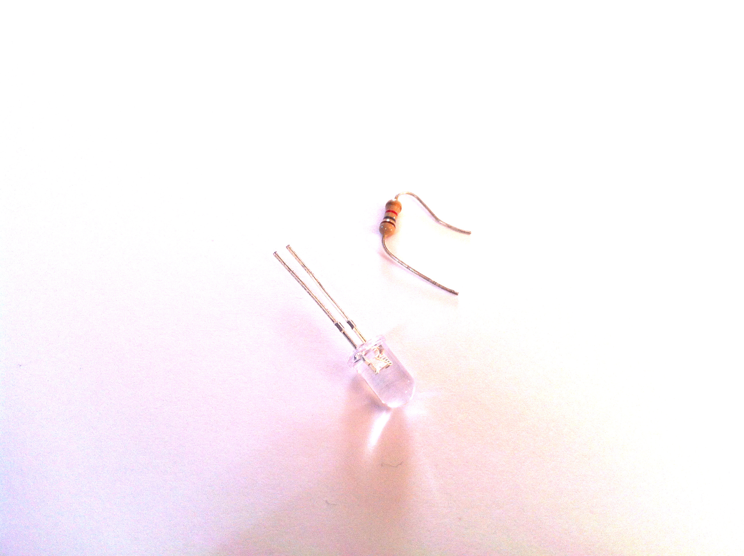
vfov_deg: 40.6
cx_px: 372
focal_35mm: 35
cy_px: 278
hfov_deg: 52.7
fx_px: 751
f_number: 2.8
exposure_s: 1/60
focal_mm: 3.85
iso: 80
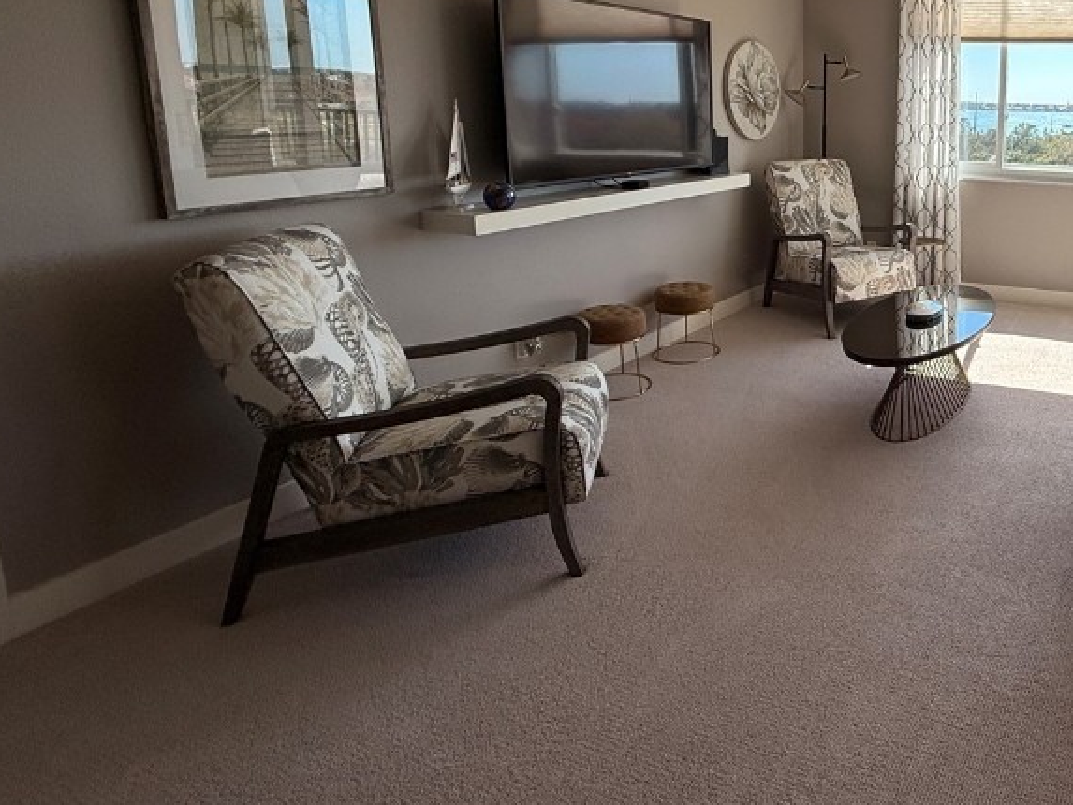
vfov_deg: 53.0
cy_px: 223
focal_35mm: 25
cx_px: 938
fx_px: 775
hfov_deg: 60.3
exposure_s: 1/424
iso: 64
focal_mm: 2.22
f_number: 2.2
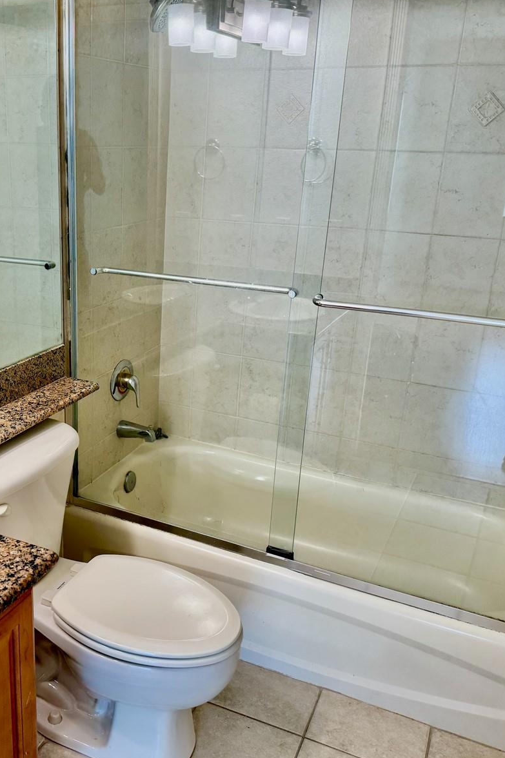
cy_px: 384
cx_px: 121
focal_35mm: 34
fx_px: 716
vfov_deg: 55.8
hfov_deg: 37.8
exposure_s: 1/120
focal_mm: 6.86
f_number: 1.78
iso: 125
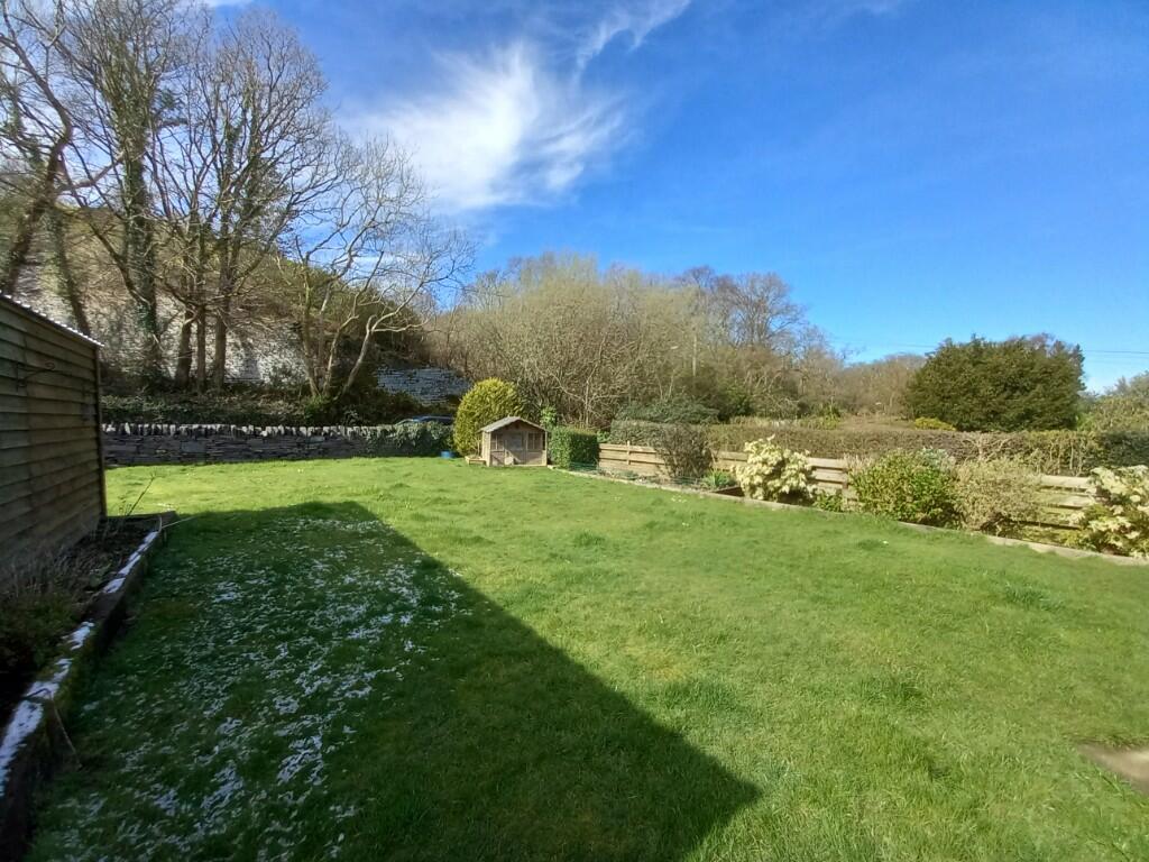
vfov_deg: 89.9
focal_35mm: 13
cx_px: 574
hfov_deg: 106.2
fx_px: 432
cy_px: 431
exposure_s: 1/500
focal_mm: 1.13
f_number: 2.2
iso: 40
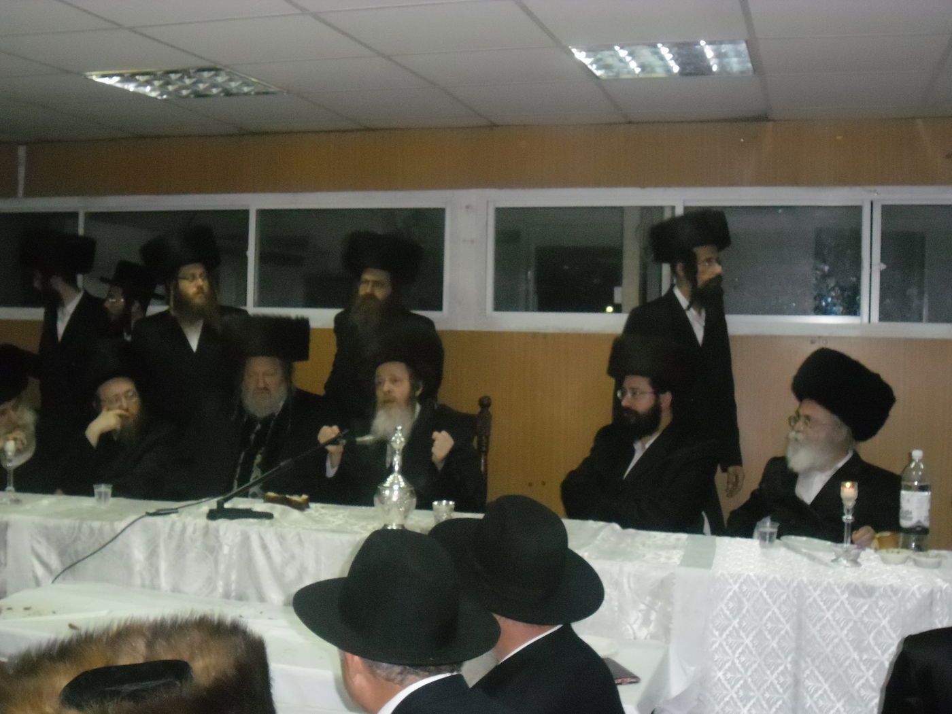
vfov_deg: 32.9
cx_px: 476
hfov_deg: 42.9
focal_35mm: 44
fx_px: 1210
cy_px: 357
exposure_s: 1/45
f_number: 4.5
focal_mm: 7.8
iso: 400
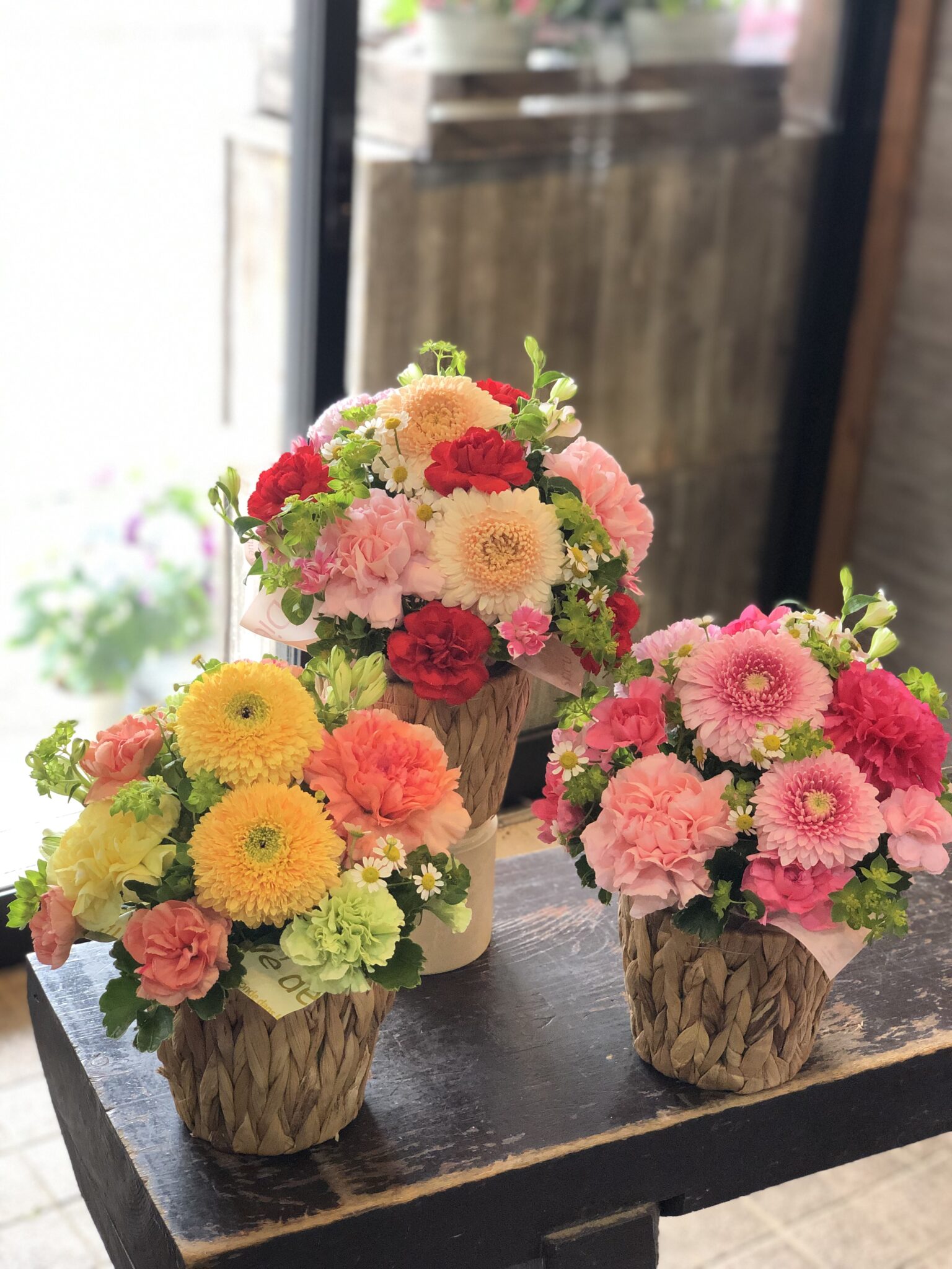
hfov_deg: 28.0
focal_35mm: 52
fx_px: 1907
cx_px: 476
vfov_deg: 36.8
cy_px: 634
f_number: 2.4
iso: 80
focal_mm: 6
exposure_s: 1/50
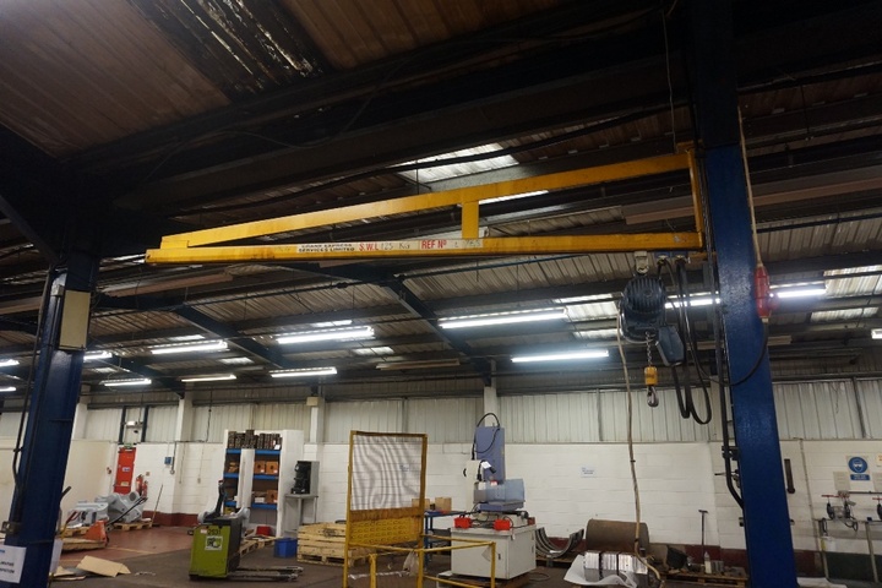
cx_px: 441
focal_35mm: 24
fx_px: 588
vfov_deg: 53.1
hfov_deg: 73.7
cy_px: 294
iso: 1600
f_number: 4
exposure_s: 1/160
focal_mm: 16
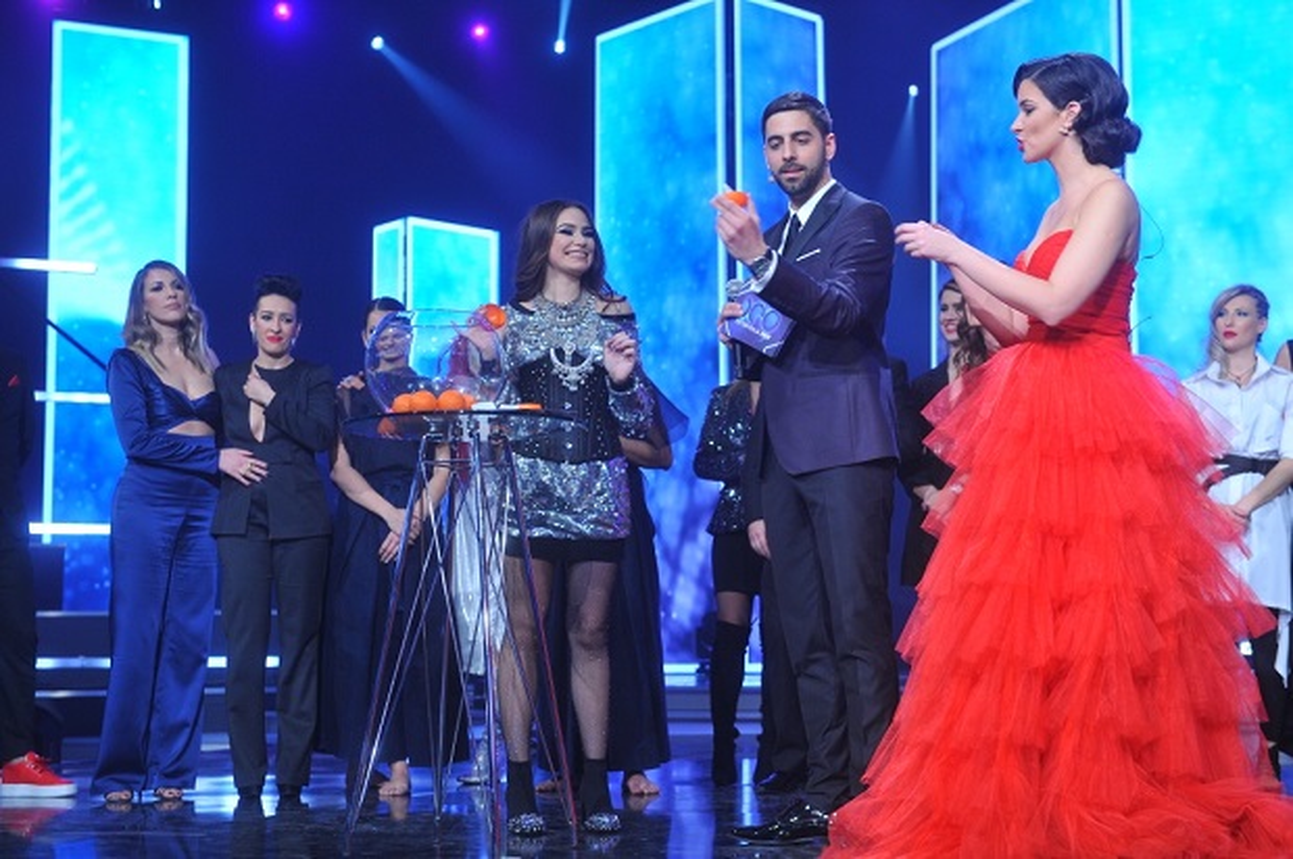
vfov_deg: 23.3
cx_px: 646
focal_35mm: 58
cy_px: 430
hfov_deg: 34.5
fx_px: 2081
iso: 1600
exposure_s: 1/125
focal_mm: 58
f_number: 4
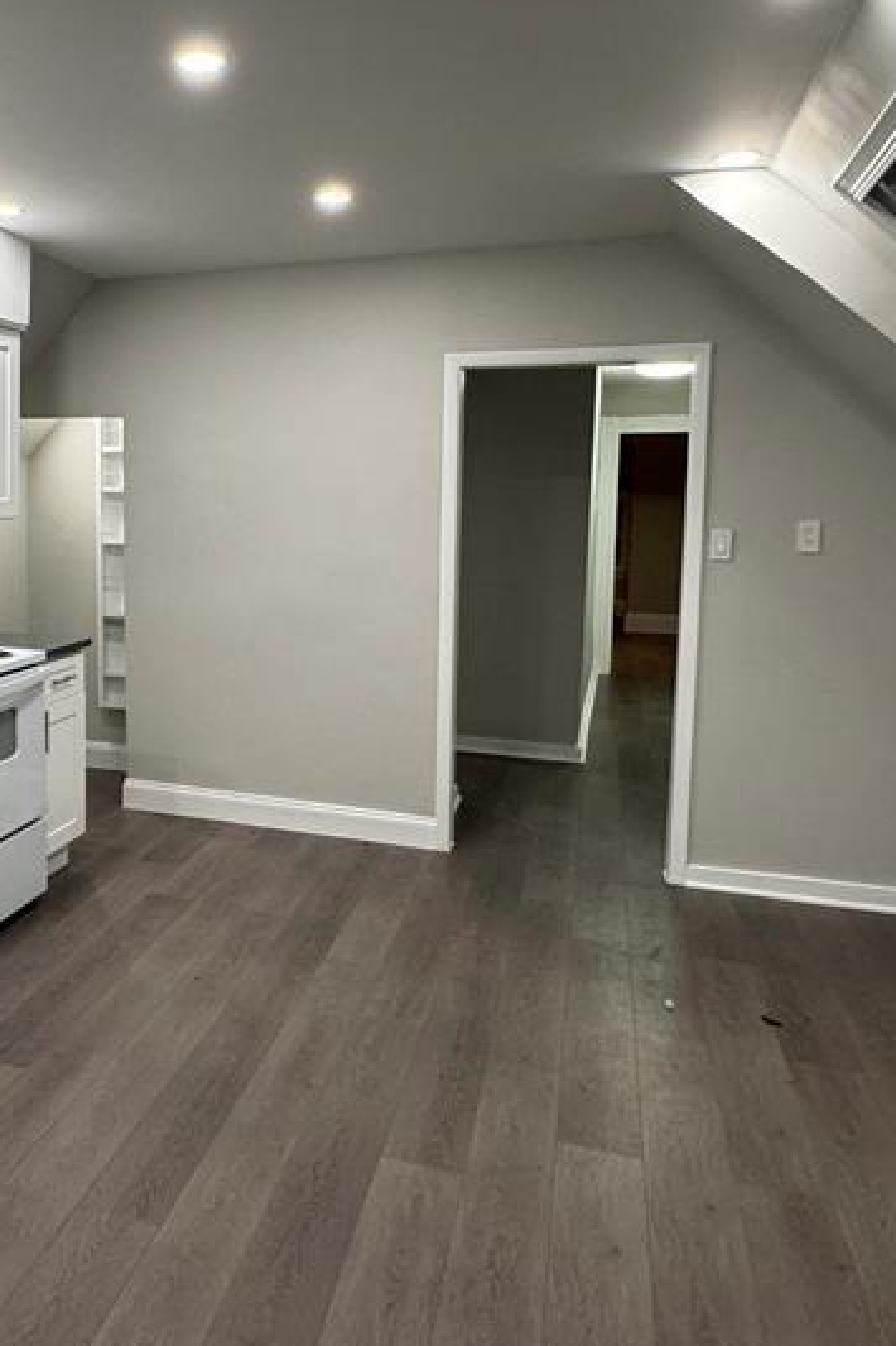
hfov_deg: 44.7
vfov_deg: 65.2
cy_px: 576
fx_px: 1046
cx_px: 215
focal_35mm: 28
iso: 200
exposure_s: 1/120
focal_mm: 2.22
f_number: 2.2
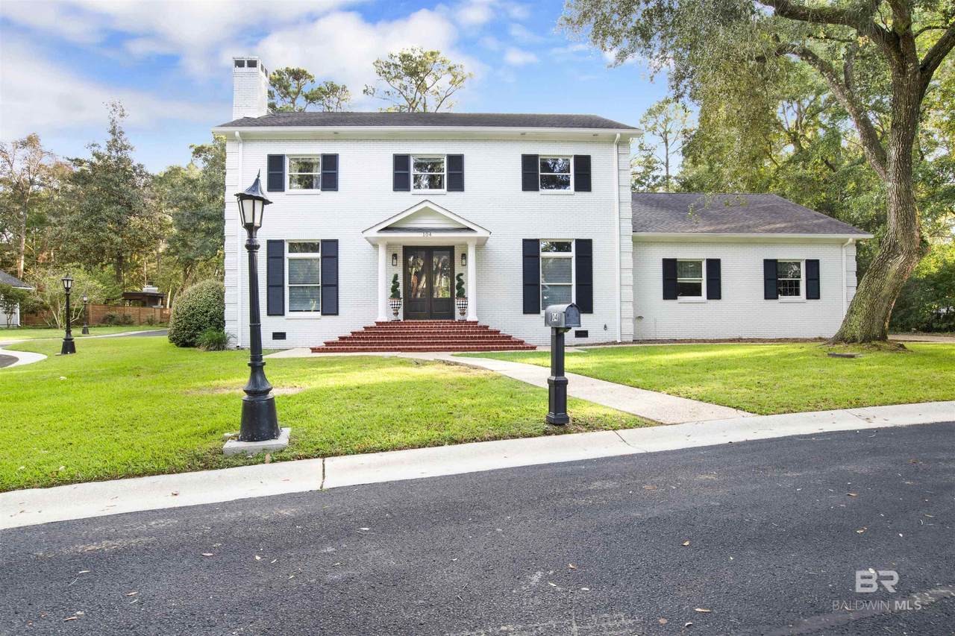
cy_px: 318
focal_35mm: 18
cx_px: 478
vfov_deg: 67.4
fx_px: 477
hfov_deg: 90.0
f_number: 11
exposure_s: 1/30
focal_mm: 18
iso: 200
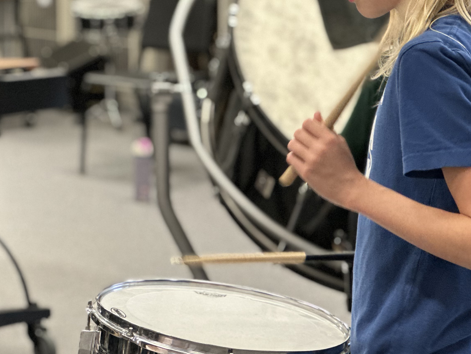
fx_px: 1850
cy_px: 114
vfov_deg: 10.9
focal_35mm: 136
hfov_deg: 14.5
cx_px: 143
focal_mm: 9
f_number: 2.8
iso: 400
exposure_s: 1/40
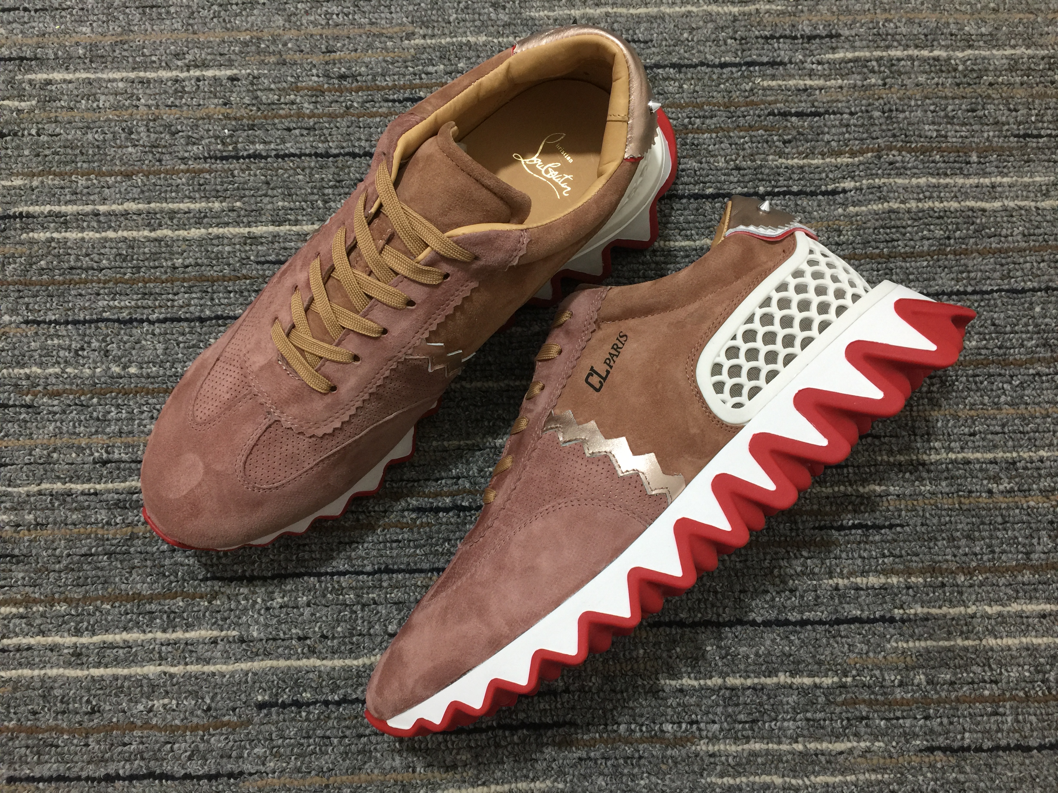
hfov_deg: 61.7
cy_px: 396
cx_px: 529
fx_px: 886
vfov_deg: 48.2
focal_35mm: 29
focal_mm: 4.15
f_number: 2.2
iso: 50
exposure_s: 1/17
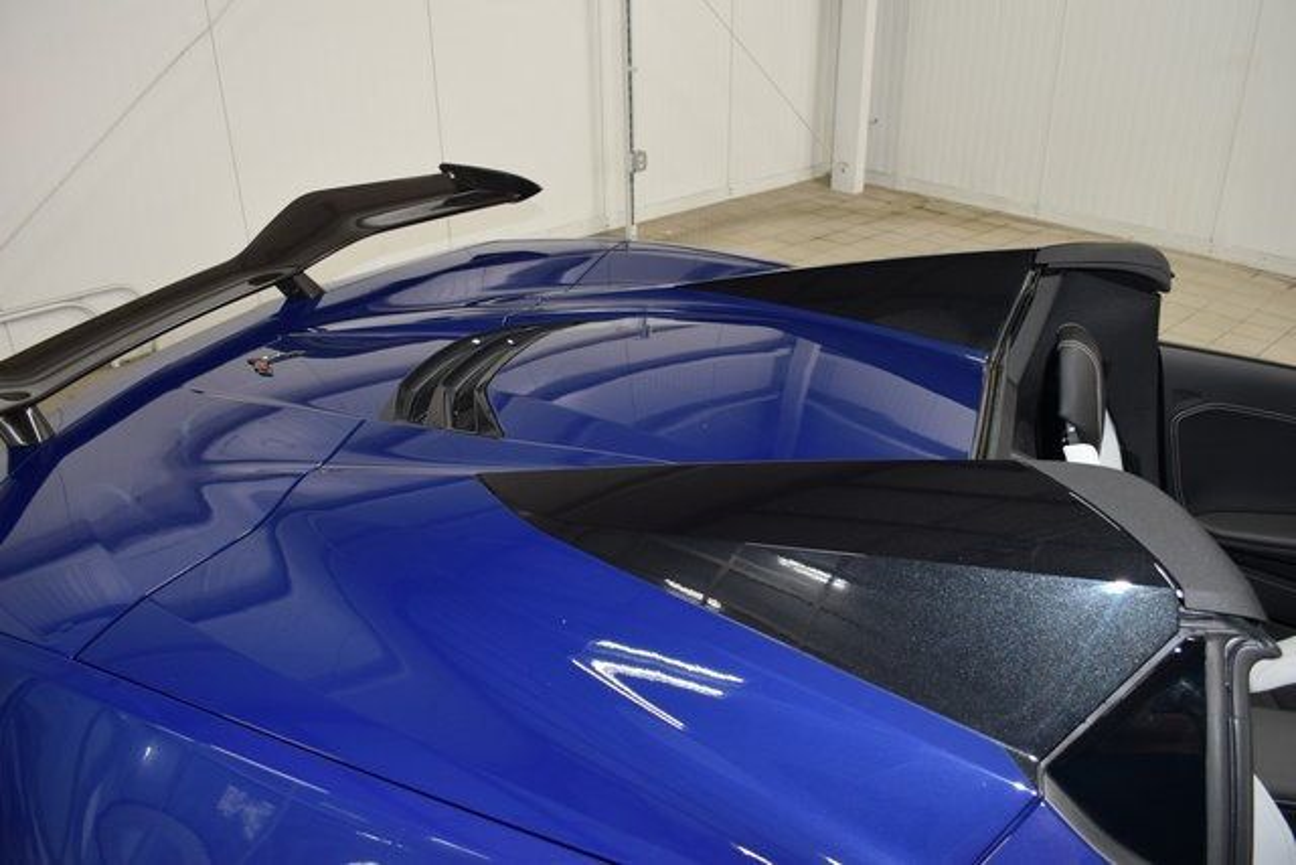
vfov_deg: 48.0
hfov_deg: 67.4
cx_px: 648
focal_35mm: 27
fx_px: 972
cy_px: 432
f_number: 5
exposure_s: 1/100
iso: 800
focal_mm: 18
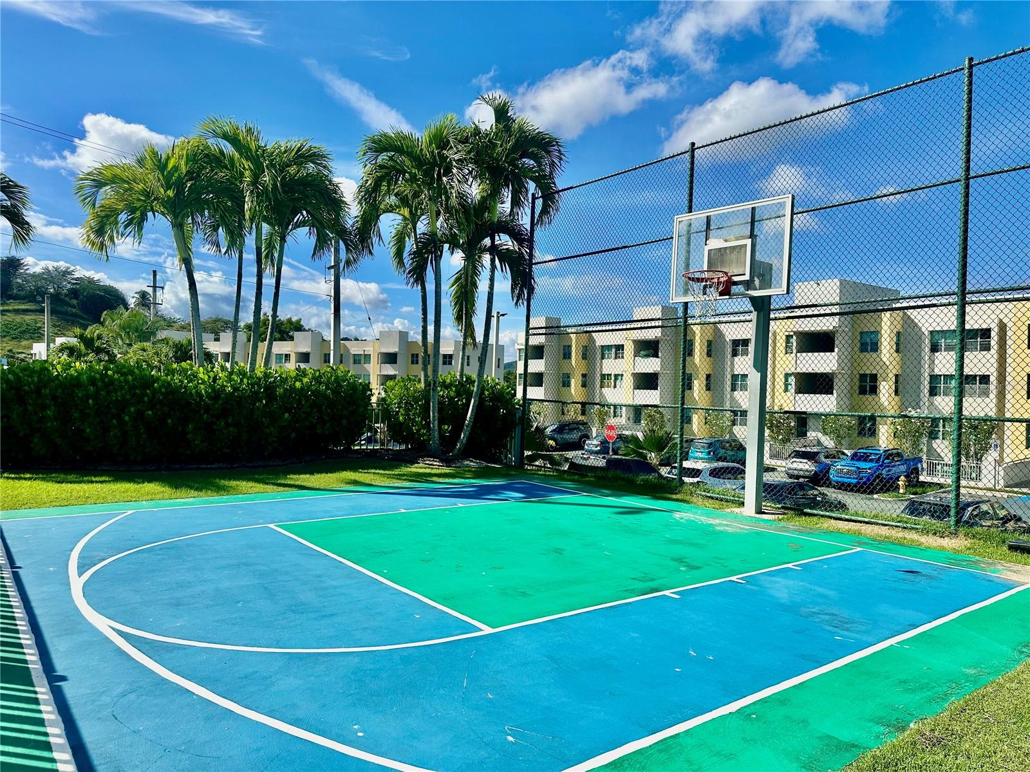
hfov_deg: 71.6
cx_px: 515
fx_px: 714
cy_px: 386
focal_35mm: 24
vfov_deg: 56.8
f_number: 1.78
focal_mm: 6.86
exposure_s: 1/6211
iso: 80
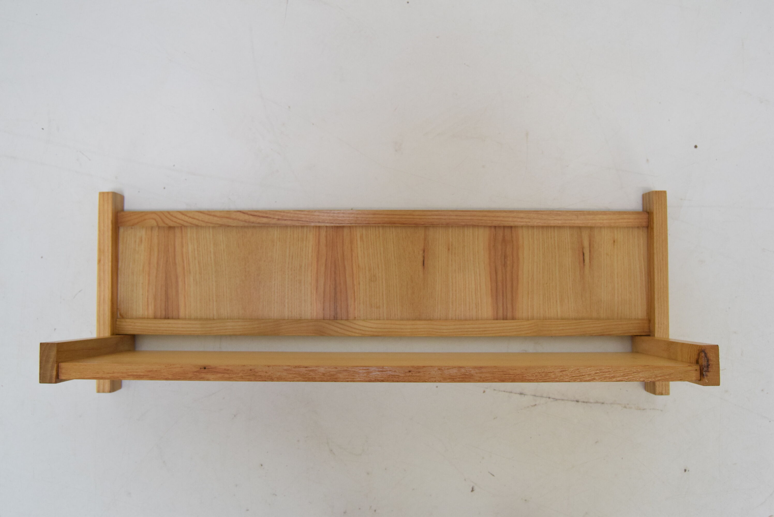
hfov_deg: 55.1
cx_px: 387
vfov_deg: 38.4
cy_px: 258
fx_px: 742
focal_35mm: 34
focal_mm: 23
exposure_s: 1/160
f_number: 6.3
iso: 1600
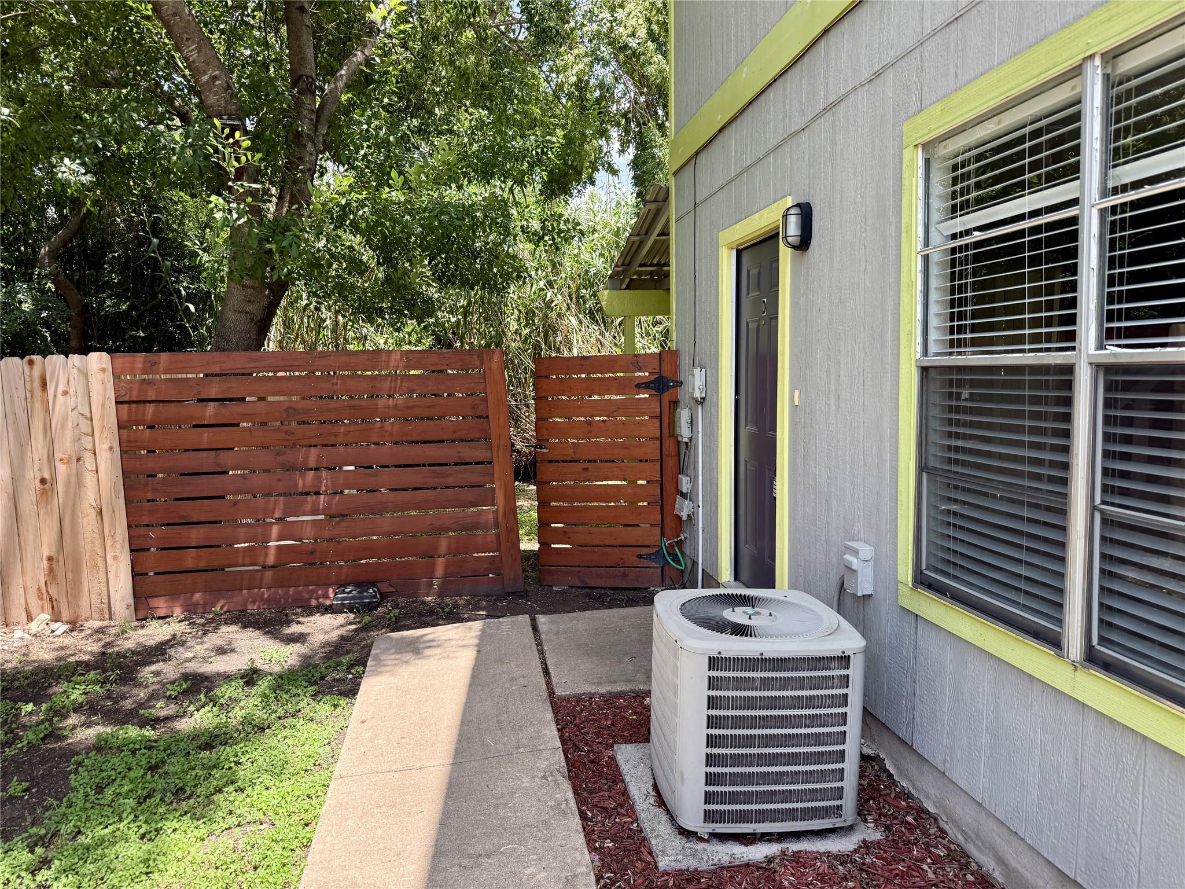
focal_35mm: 24
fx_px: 822
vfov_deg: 56.8
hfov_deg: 71.6
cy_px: 444
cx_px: 592
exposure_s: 1/683
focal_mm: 6.76
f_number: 1.78
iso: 100
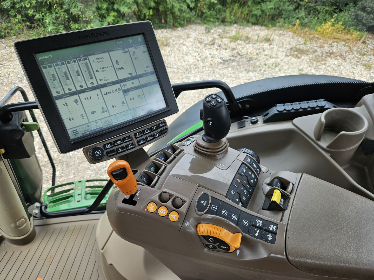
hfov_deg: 73.9
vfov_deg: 58.9
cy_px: 140
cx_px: 187
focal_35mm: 23
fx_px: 248
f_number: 1.8
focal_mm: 5.4
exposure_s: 1/250
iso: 25
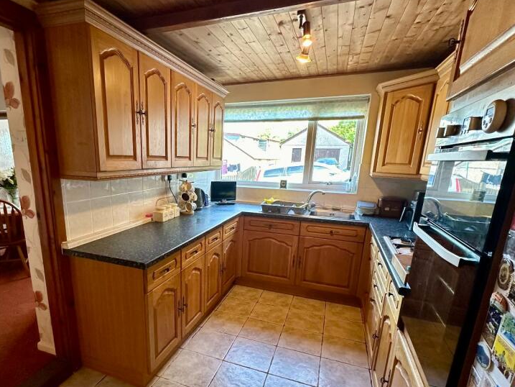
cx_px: 216
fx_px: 298
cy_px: 235
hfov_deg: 81.1
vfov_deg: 65.3
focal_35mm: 20
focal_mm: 2.22
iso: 250
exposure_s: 1/100
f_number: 2.2
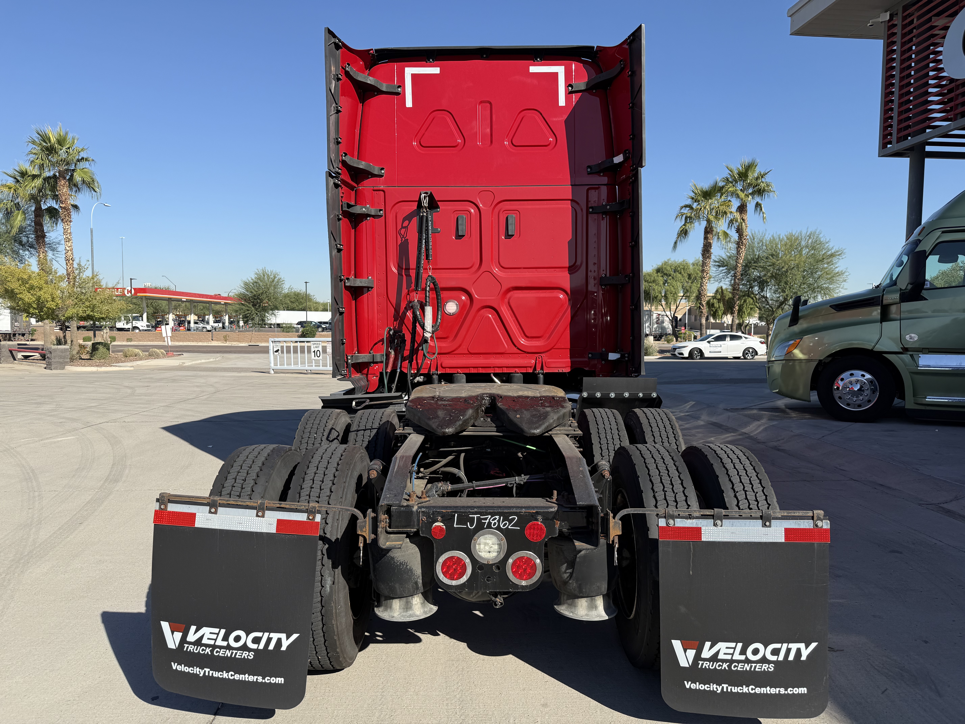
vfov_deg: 56.8
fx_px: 669
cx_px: 482
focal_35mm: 24
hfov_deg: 71.6
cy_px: 362
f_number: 1.78
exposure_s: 1/3425
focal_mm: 6.76
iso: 80
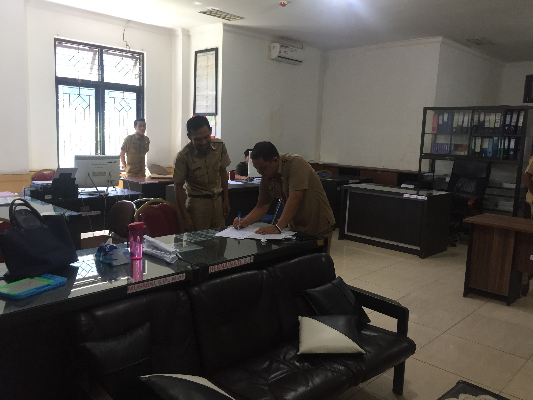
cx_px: 266
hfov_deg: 61.7
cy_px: 200
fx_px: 447
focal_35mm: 29
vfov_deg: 48.2
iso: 125
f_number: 2.2
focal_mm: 4.15
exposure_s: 1/33
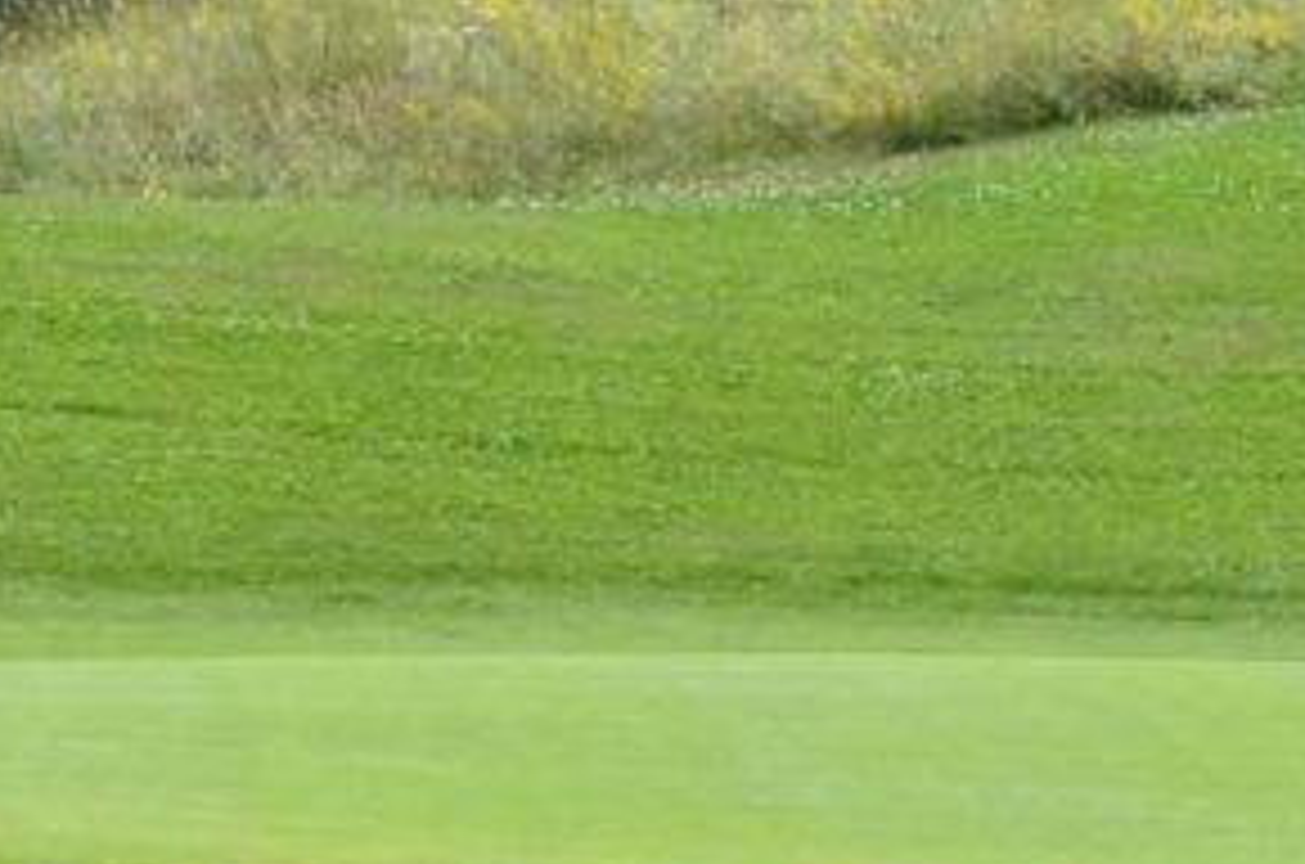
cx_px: 1390
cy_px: 626
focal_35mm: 347
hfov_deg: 5.9
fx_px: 12562
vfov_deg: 3.9
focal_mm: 35
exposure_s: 1/500
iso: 500
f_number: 11
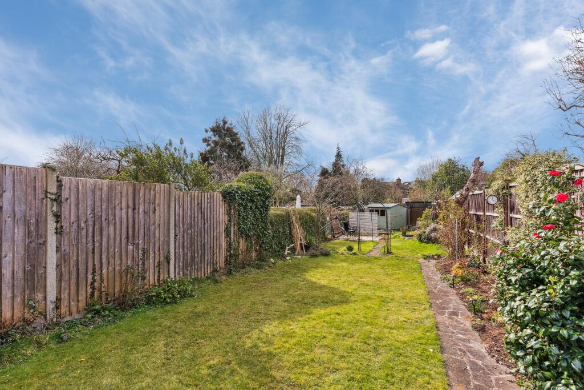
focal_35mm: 17
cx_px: 292
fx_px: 276
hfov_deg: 93.3
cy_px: 195
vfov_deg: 70.5
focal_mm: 17
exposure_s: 1/1250
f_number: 6.3
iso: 800
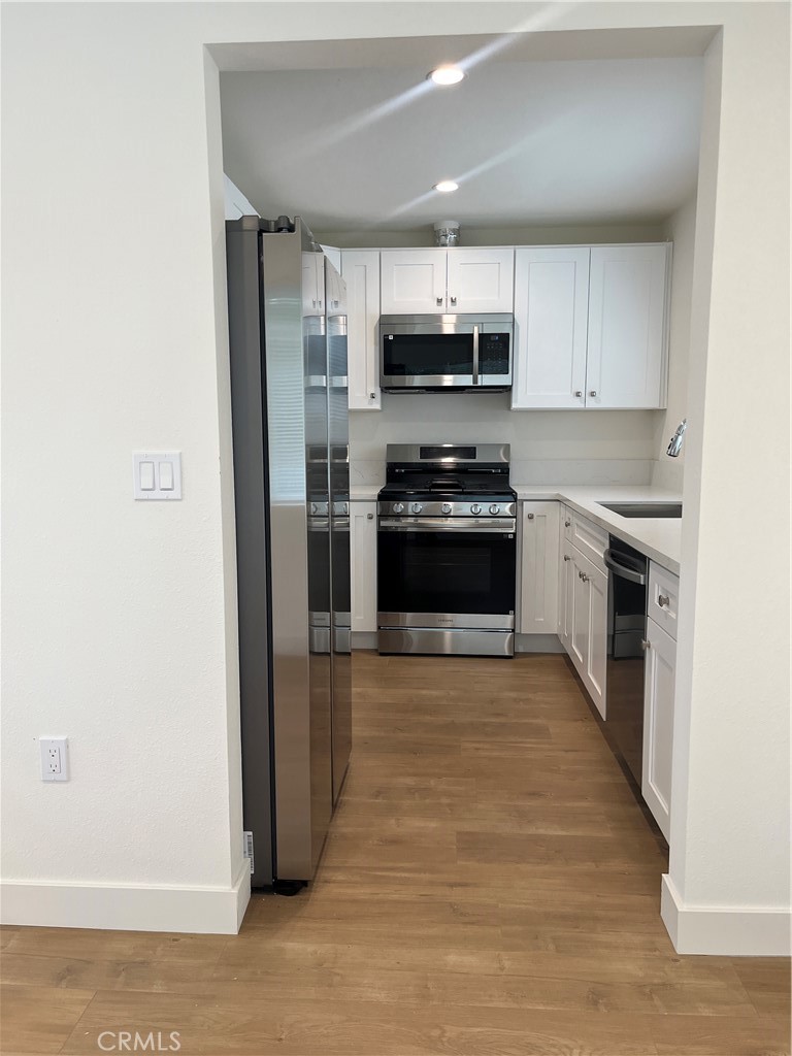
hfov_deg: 53.1
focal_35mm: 26
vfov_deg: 67.3
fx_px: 793
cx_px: 396
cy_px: 528
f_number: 1.6
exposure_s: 1/120
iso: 80
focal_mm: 5.1
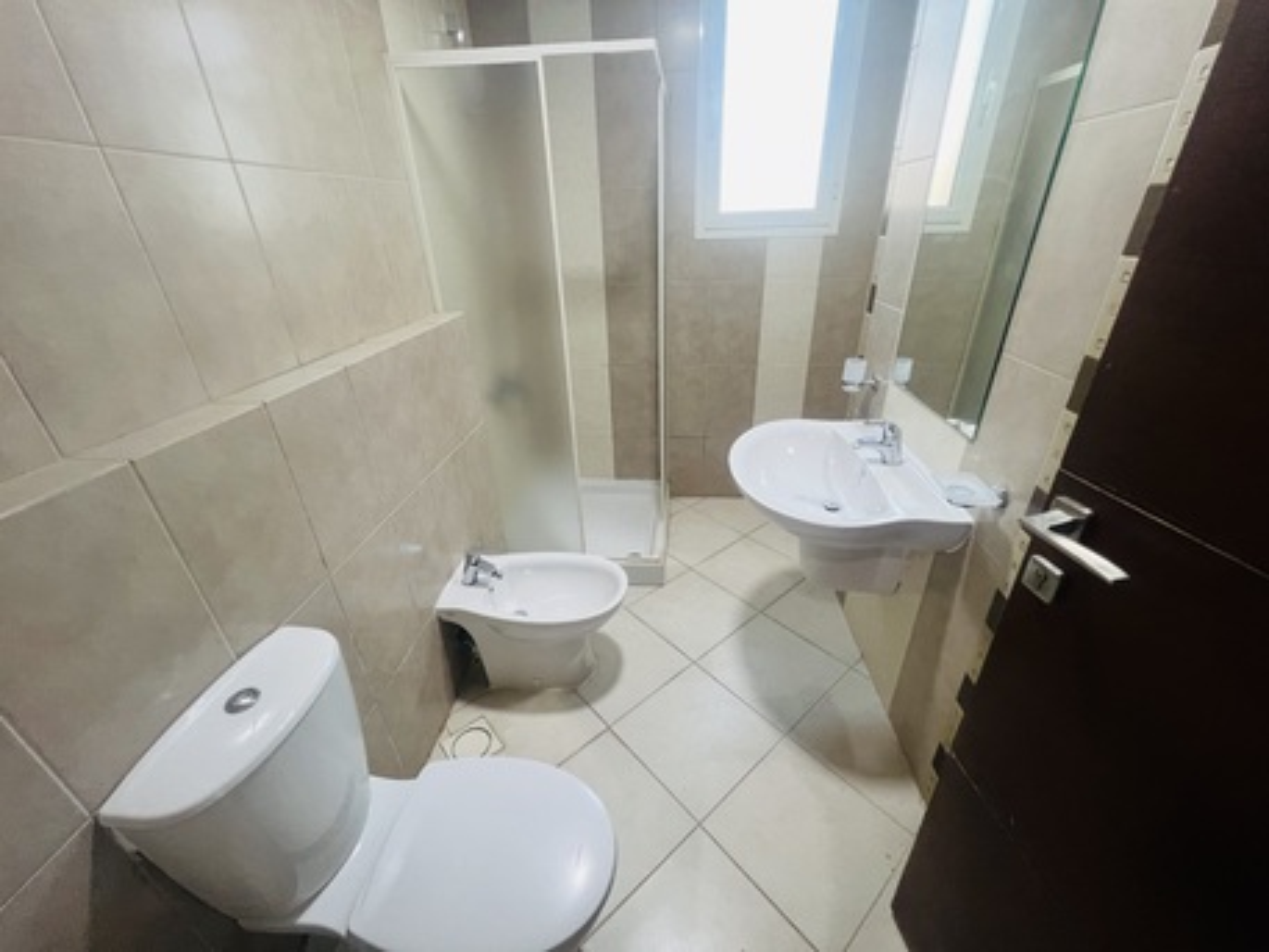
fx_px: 477
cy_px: 476
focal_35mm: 13
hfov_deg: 106.2
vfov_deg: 89.9
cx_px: 634
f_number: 1.8
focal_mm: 1.57
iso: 200
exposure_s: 1/50
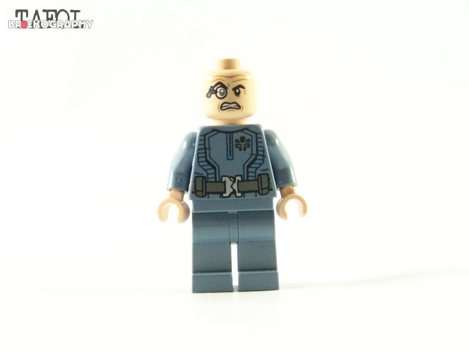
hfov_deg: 20.9
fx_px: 1274
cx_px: 234
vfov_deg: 15.7
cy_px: 176
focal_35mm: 94
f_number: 3.6
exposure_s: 1/60
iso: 400
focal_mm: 15.6
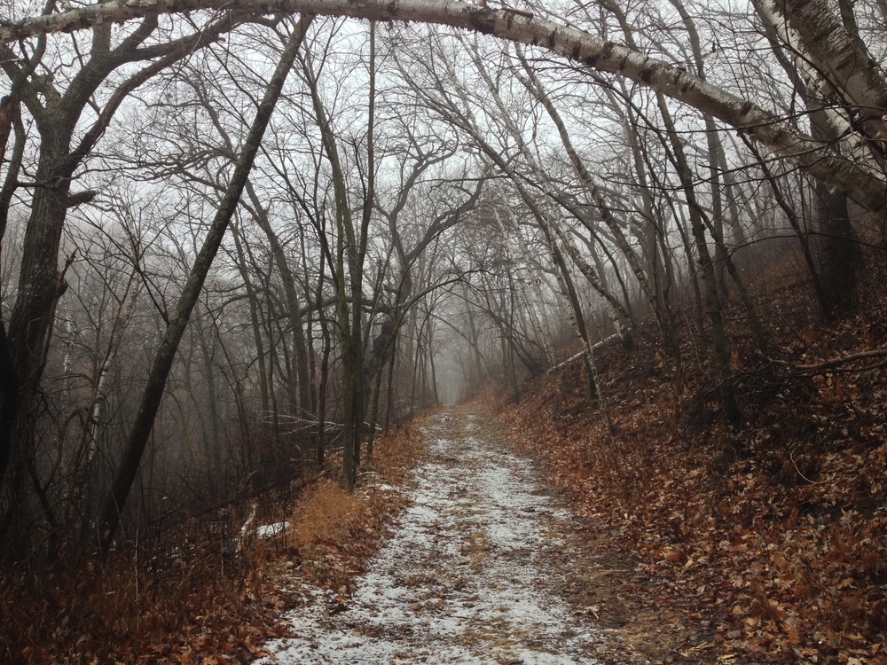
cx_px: 444
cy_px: 332
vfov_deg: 40.7
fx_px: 897
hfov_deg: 52.6
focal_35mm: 35
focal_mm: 4.28
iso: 100
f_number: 2.4
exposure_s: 1/120
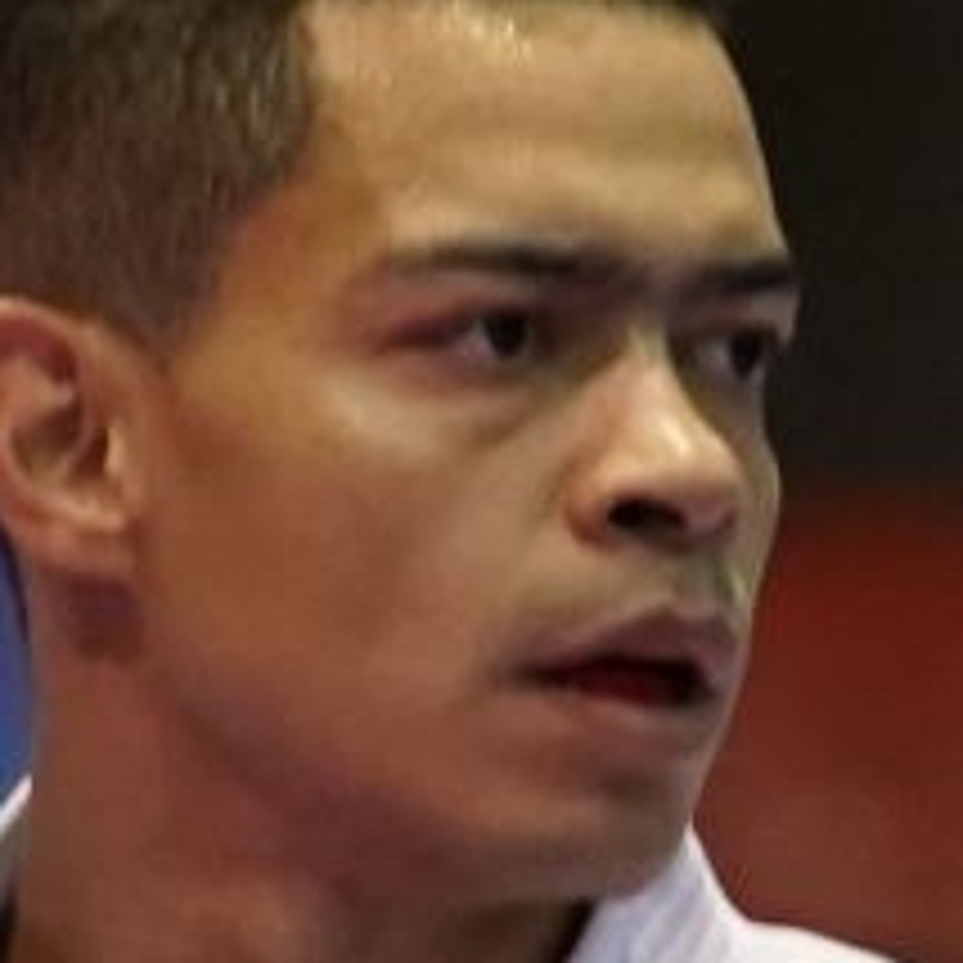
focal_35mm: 1799
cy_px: 1760
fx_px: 56622
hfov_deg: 1.0
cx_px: 2138
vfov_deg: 1.0
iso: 3200
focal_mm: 168
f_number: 2.8
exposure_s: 1/250
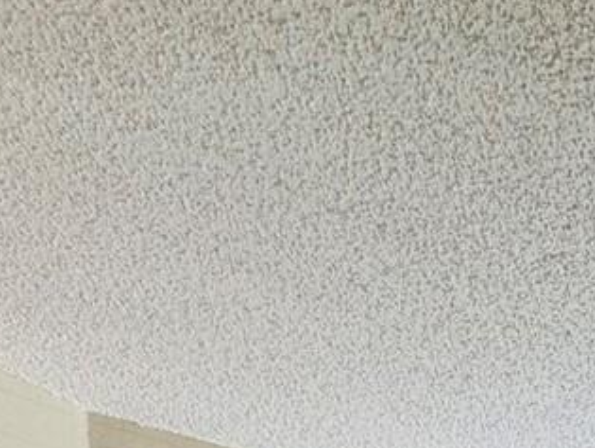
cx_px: 1029
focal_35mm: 71
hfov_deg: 20.5
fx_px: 1222
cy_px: 1096
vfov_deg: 13.9
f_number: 2.2
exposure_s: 1/99
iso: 64
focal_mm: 2.22
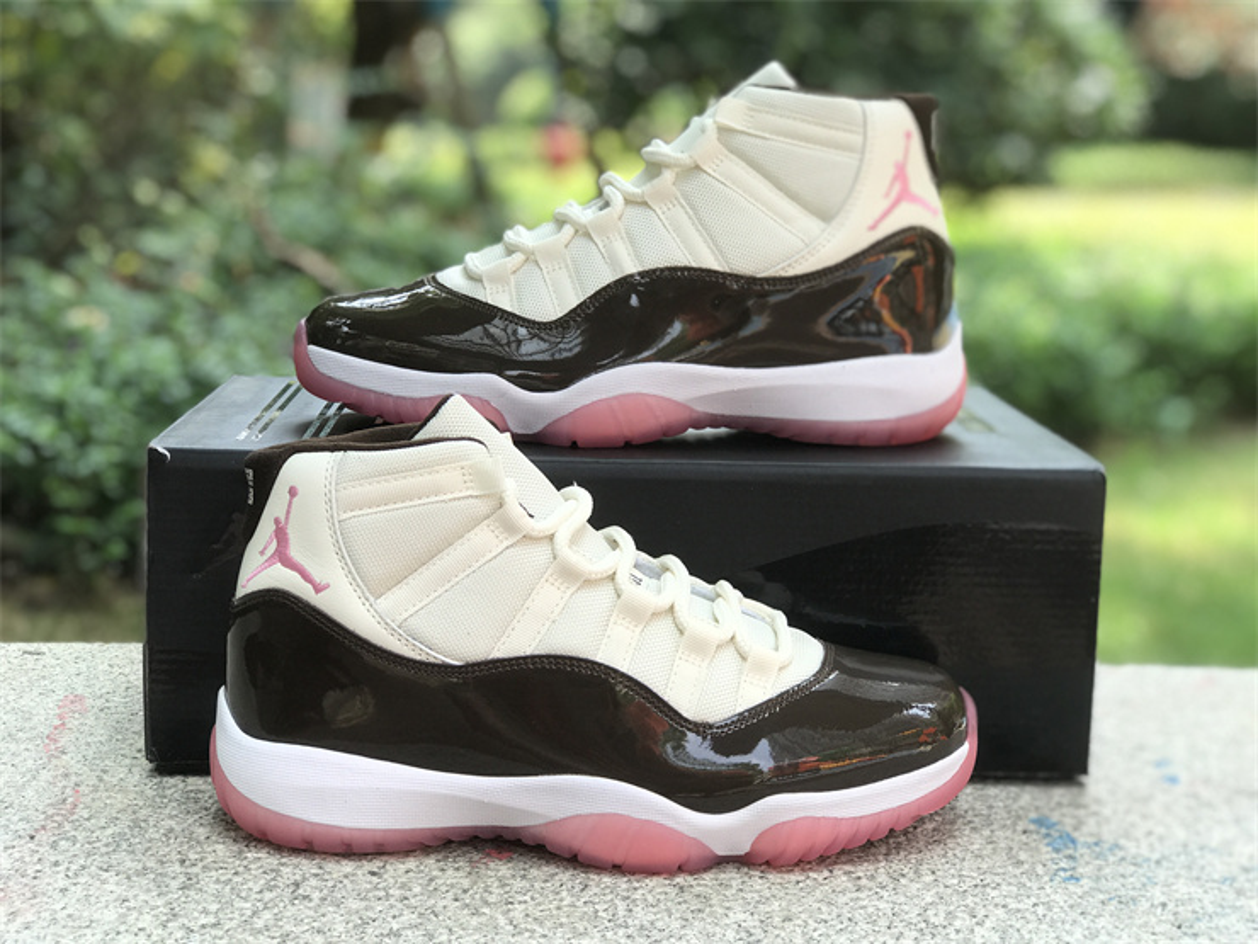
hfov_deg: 33.8
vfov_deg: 25.7
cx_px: 629
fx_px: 2071
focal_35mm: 57
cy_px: 472
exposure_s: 1/112
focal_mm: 6.6
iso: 20
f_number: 2.8
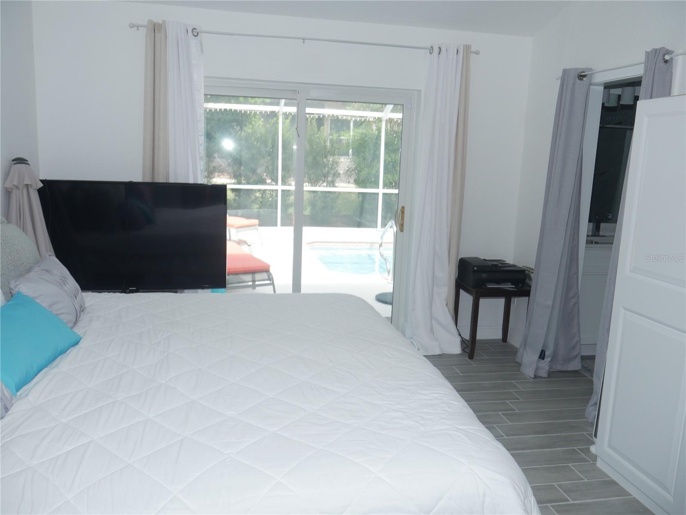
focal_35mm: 28
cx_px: 343
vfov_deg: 49.8
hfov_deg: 63.4
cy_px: 258
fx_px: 555
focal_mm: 14
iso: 200
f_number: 5.6
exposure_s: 1/100
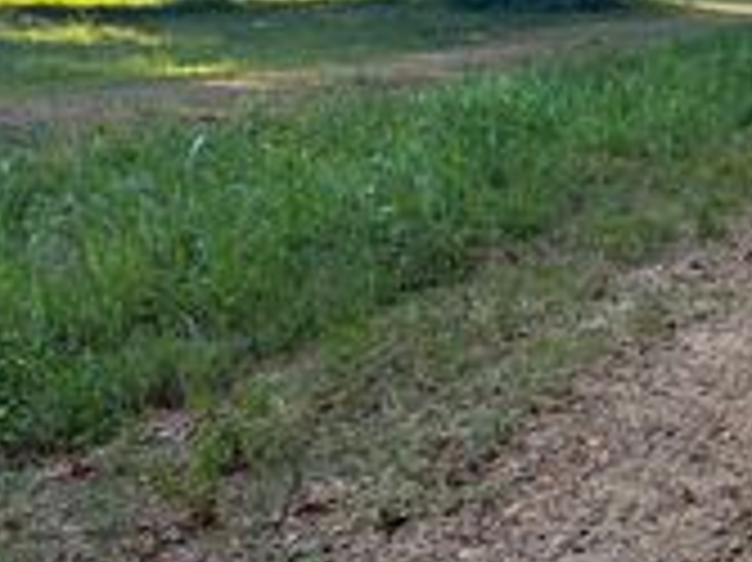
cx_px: 1085
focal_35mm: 78
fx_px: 1693
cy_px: -43
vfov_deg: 18.2
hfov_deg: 21.5
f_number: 1.6
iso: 64
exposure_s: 1/987
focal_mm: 5.96
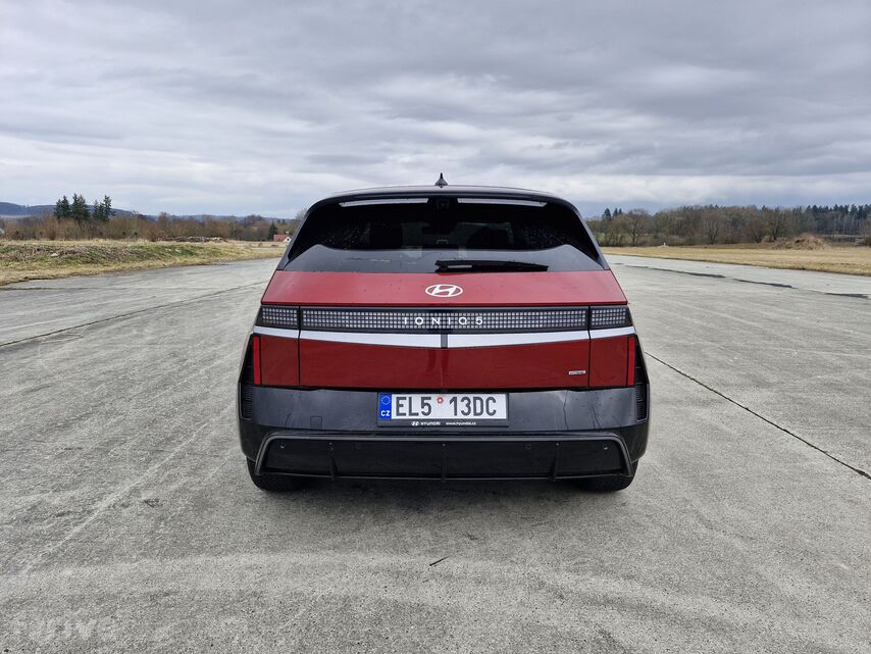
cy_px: 327
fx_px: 579
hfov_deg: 73.9
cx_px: 436
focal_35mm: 23
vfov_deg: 58.9
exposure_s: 1/423
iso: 50
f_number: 1.8
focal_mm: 5.54
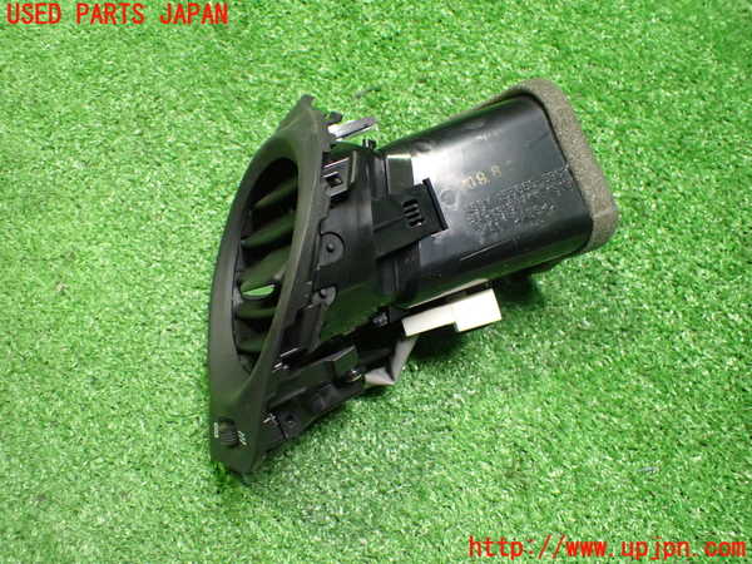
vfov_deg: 46.8
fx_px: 652
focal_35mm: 30
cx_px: 376
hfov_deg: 60.0
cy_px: 282
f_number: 2.3
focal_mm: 5.4
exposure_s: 1/30
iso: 800
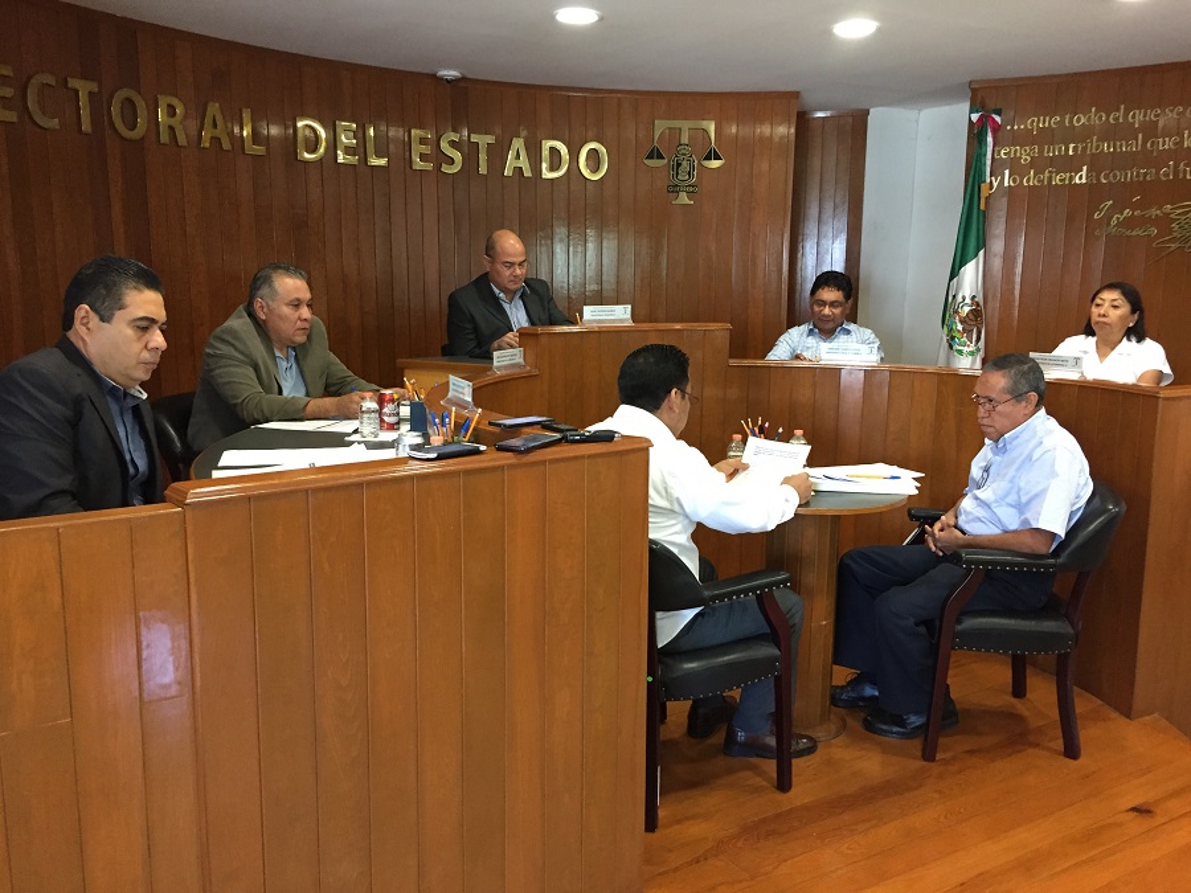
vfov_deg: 48.2
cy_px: 446
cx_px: 596
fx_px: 998
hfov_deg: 61.7
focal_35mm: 29
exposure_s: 1/24
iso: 250
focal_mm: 4.15
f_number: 2.2
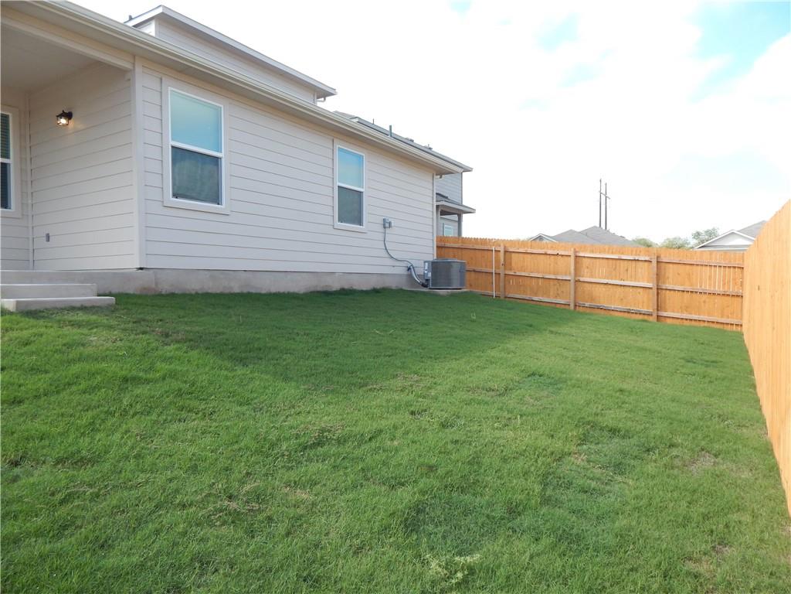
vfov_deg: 61.1
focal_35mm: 22
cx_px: 396
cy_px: 297
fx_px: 503
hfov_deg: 76.4
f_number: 3
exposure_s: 1/1250
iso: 125
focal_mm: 4
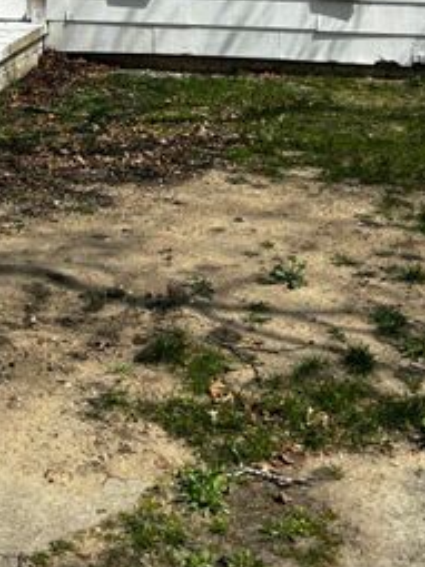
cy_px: -141
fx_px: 1114
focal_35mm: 68
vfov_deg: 25.2
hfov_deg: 21.3
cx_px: 71
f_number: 1.6
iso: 50
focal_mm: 5.1
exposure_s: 1/3876
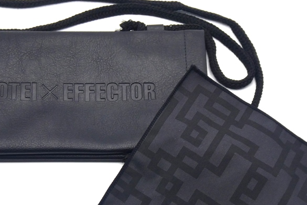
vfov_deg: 11.8
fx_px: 989
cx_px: 120
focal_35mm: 116
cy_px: 140
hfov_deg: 17.6
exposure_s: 1/160
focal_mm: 11.7
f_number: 4.4
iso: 80
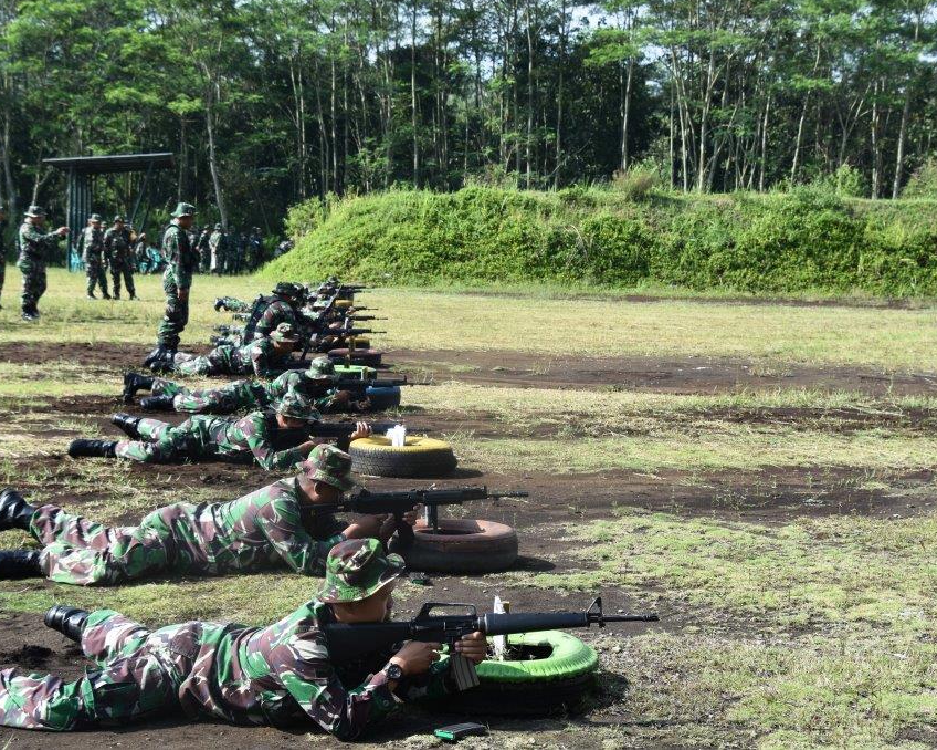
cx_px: 517
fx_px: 1885
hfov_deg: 27.9
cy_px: 373
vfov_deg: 22.5
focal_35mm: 68
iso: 280
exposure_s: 1/500
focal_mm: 40
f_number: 8
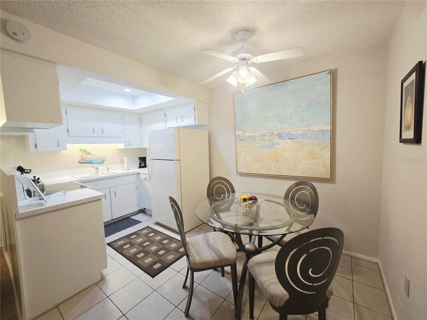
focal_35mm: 13
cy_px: 160
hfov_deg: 106.2
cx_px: 214
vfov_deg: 89.9
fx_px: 160
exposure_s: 1/60
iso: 125
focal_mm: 2.2
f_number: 2.2
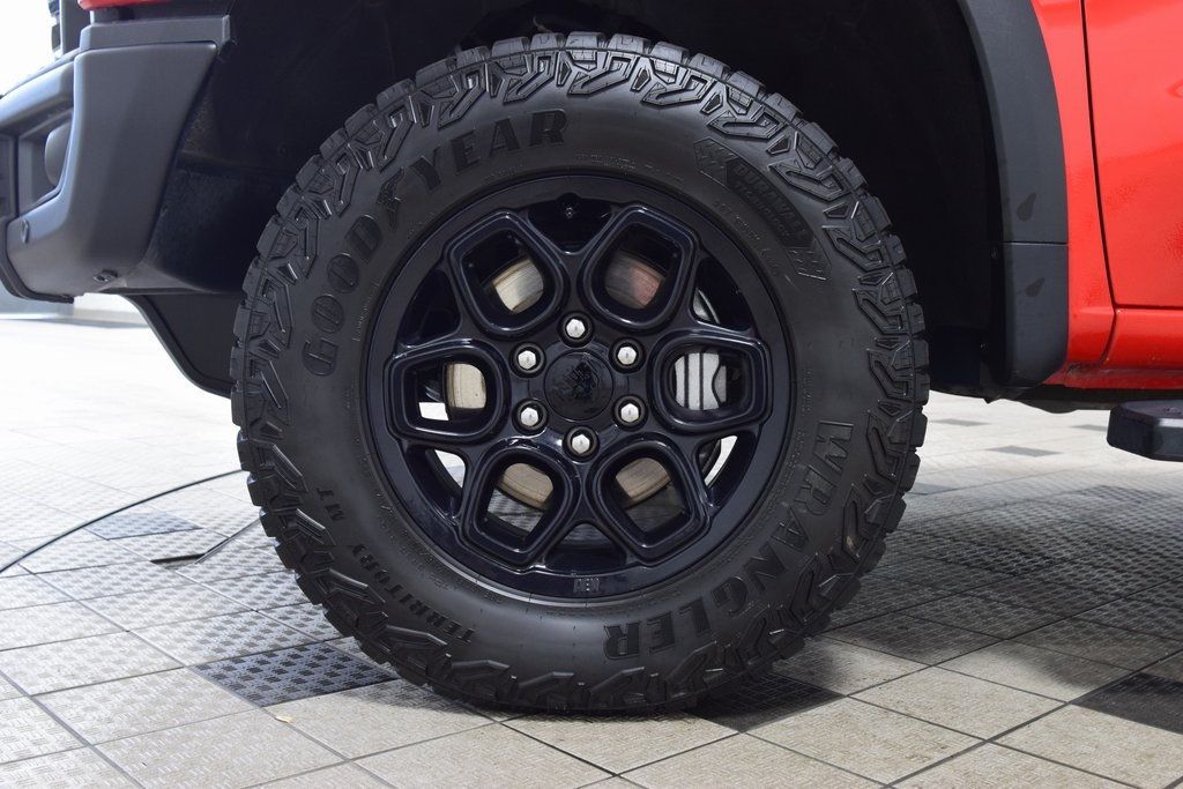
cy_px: 394
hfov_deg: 53.1
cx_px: 592
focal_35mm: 36
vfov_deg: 36.9
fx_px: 1183
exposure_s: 1/15
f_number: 6.3
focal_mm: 24
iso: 1250
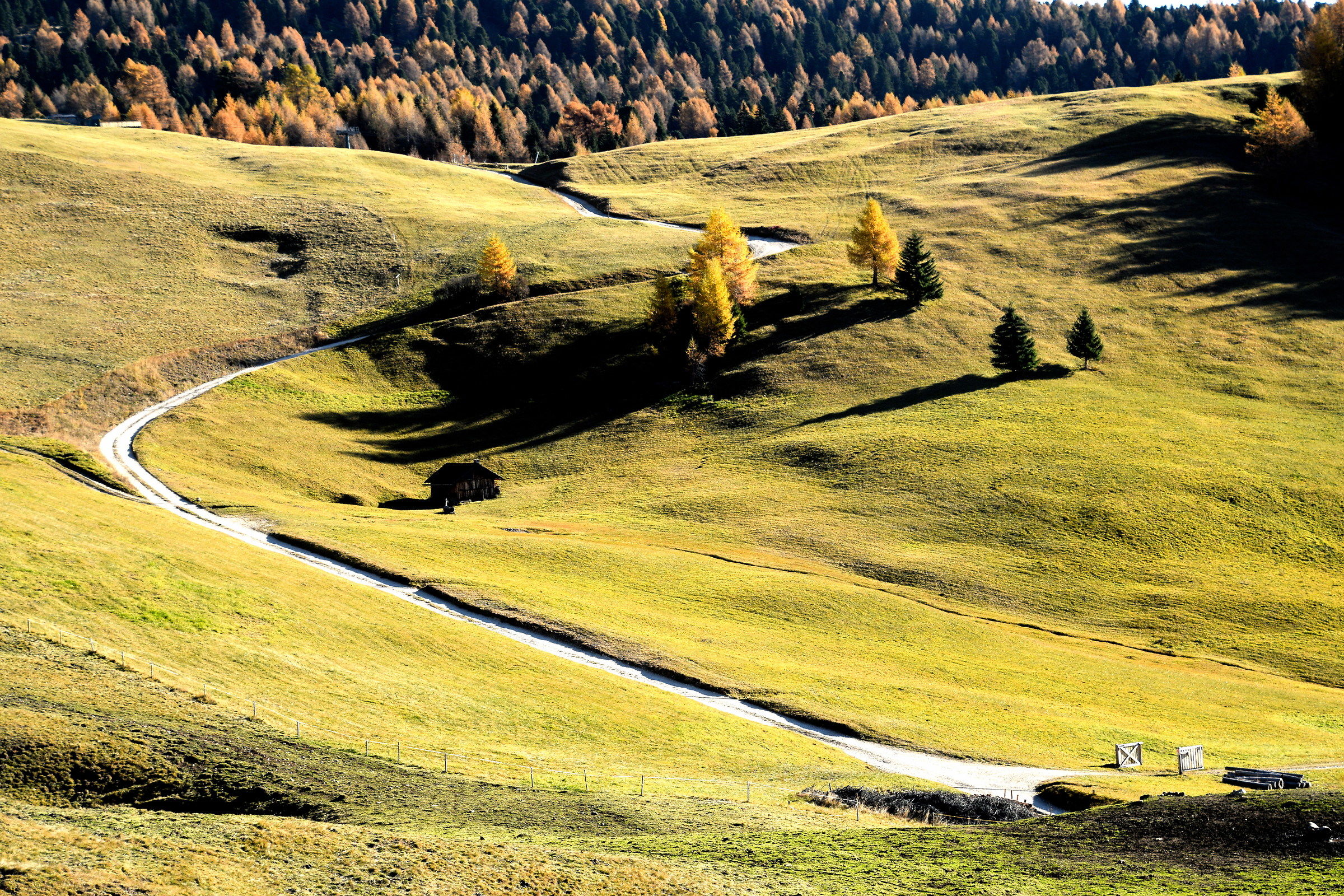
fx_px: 3248
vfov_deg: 15.7
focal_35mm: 87
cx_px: 672
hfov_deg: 23.4
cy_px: 448
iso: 200
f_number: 9
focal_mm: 58
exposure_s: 1/320
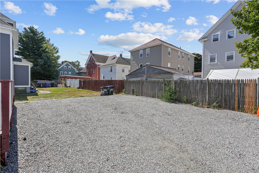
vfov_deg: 70.4
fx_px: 122
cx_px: 130
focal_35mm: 17
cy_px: 86
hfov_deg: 93.3
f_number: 9
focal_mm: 17
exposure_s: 1/250
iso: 320
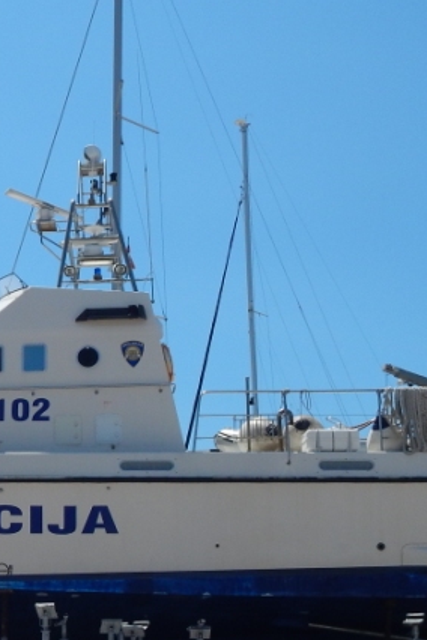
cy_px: 496
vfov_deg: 35.3
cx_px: 44
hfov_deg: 23.9
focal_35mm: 55
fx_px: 978
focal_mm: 4
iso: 125
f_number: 6
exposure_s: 1/1000
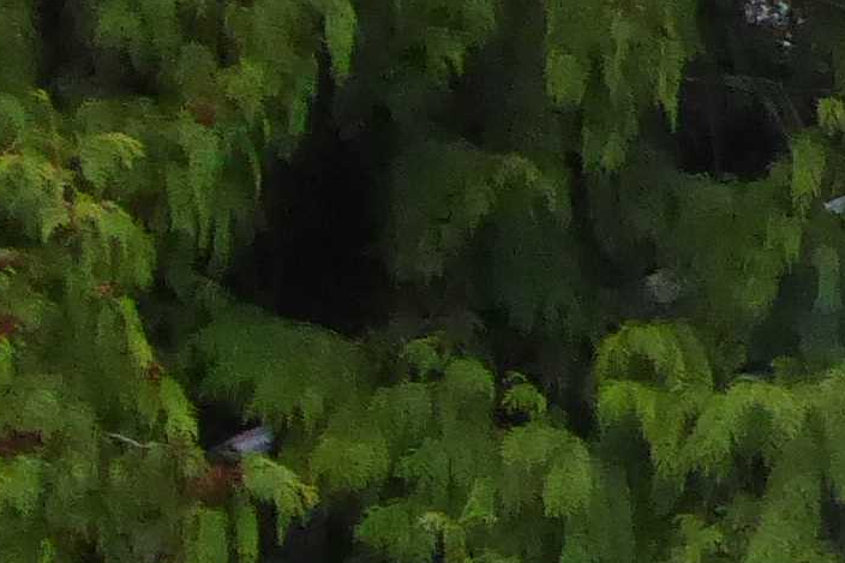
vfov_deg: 3.6
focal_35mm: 384
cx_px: 1868
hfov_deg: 5.2
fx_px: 9011
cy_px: 838
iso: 1000
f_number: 4.3
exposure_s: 1/125
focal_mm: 10.9
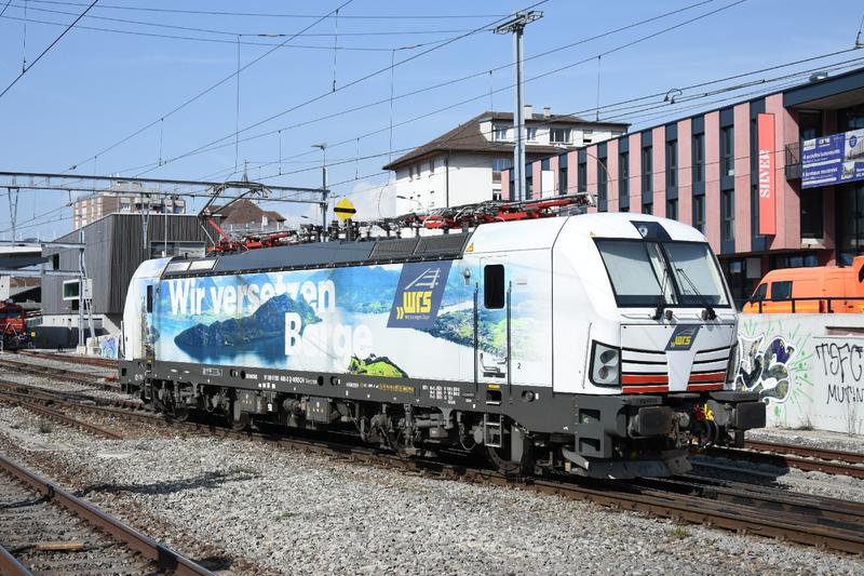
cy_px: 288
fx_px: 1224
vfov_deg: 26.5
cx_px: 432
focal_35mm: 51
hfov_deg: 38.9
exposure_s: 1/1250
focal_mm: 34
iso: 200
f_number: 5.6
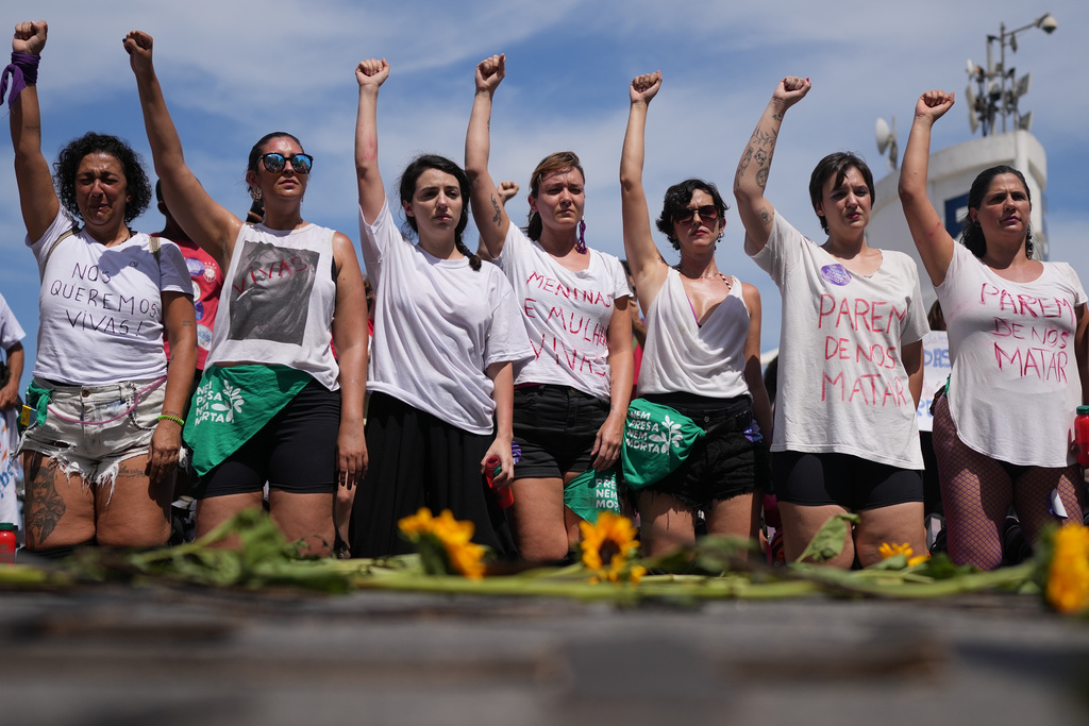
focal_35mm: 52
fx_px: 1573
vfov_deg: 26.0
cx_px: 544
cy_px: 363
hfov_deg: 38.2
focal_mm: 35
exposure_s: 1/25600
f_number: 2
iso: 250
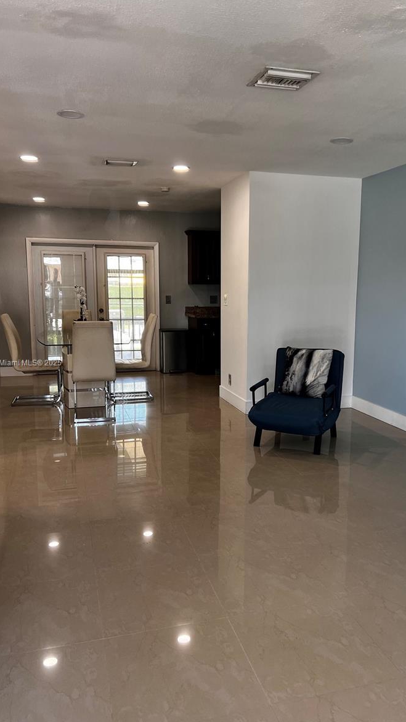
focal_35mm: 29
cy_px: 363
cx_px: 226
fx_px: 555
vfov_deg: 66.1
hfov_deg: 40.1
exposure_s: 1/120
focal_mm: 5.7
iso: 64
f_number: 1.5
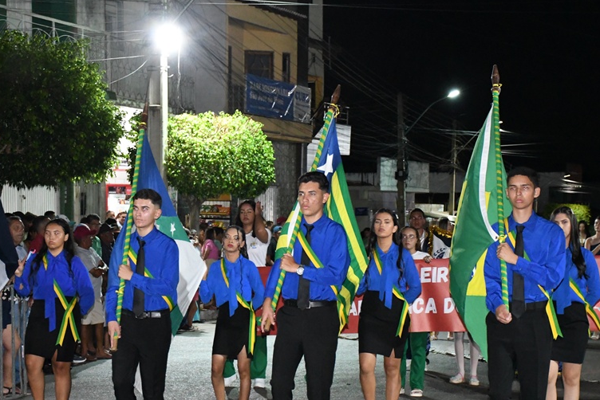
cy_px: 256
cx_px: 285
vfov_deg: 14.0
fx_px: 1634
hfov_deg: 20.8
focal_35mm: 98
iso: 8000
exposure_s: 1/80
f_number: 5
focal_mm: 48
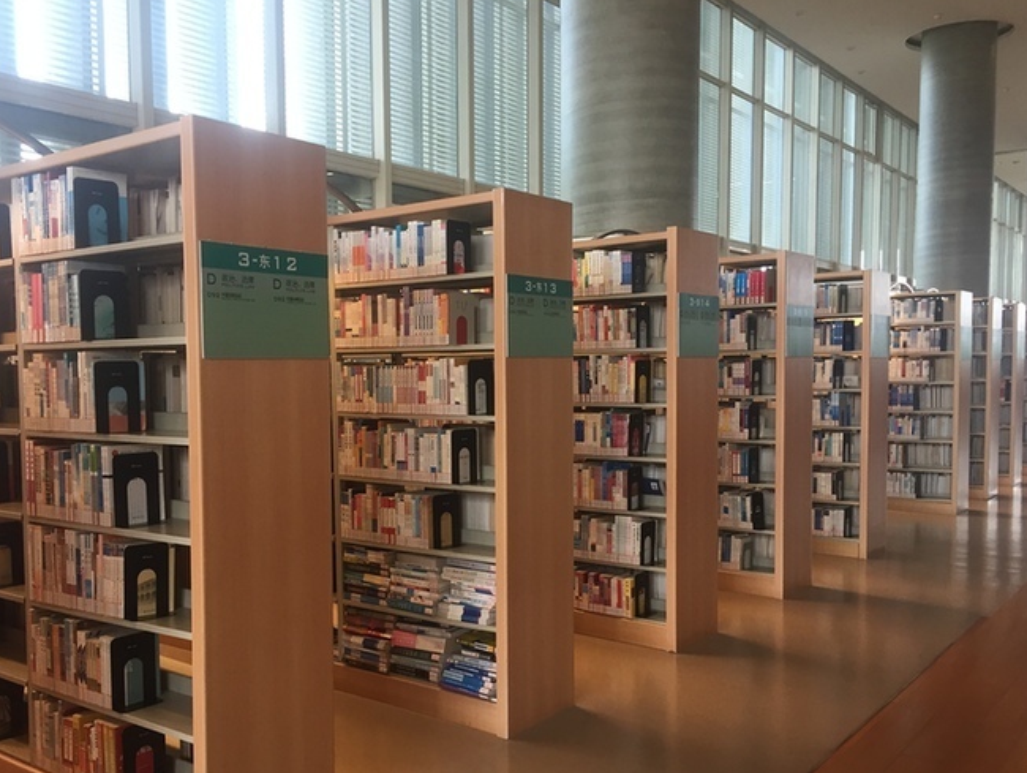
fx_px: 980
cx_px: 482
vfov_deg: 43.0
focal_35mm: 33
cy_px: 425
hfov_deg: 55.3
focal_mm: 4.15
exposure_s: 1/33
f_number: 2.2
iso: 64
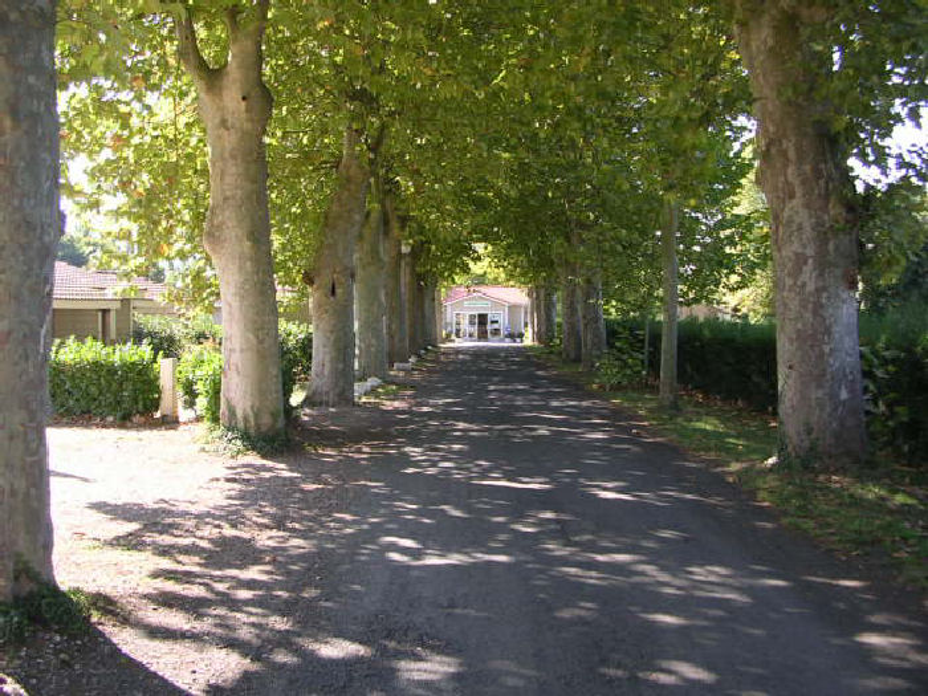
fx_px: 1019
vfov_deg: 37.7
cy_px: 348
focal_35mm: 38
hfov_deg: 49.0
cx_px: 464
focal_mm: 5.8
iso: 100
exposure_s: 1/137
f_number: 2.8
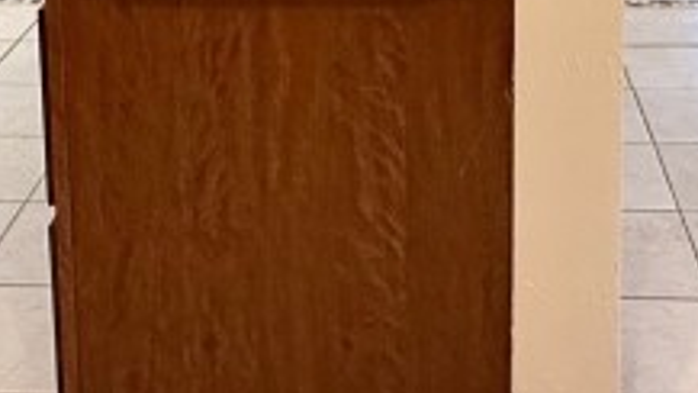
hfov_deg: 29.4
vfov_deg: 15.4
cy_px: -206
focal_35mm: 72
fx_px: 1332
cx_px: 354
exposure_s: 1/120
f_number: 2.2
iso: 320
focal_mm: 2.22
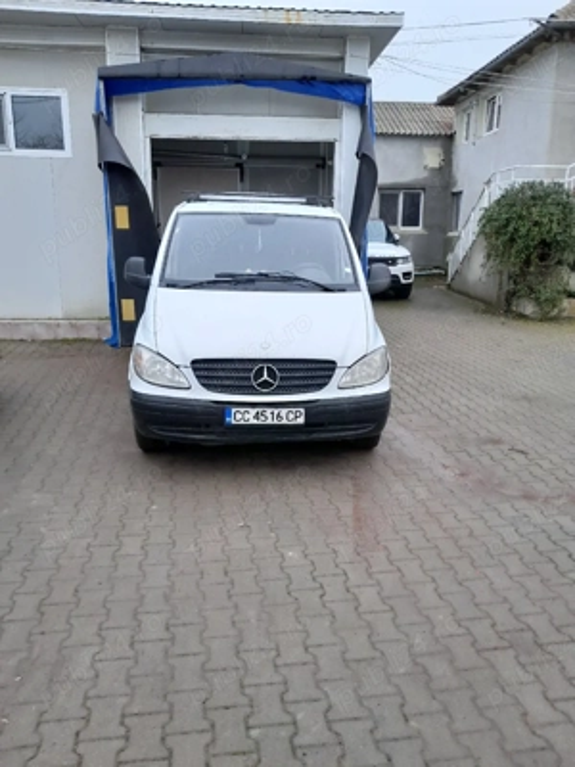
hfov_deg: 53.1
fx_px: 576
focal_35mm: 26
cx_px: 288
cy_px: 384
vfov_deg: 67.3
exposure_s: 1/147
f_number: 1.8
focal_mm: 4
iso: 40
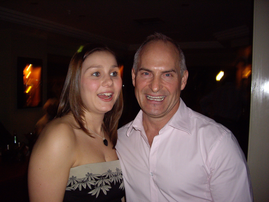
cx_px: 134
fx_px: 295
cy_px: 101
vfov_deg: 37.7
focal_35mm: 38
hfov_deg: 49.0
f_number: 2.8
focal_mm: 7.9
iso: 400
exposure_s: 1/40
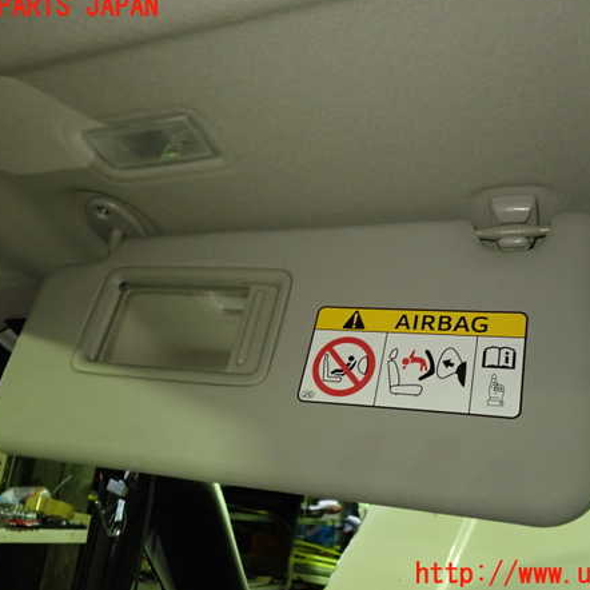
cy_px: 291
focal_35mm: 36
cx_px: 316
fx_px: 694
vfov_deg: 46.0
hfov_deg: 46.0
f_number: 2.3
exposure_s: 1/30
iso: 640
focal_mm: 5.4
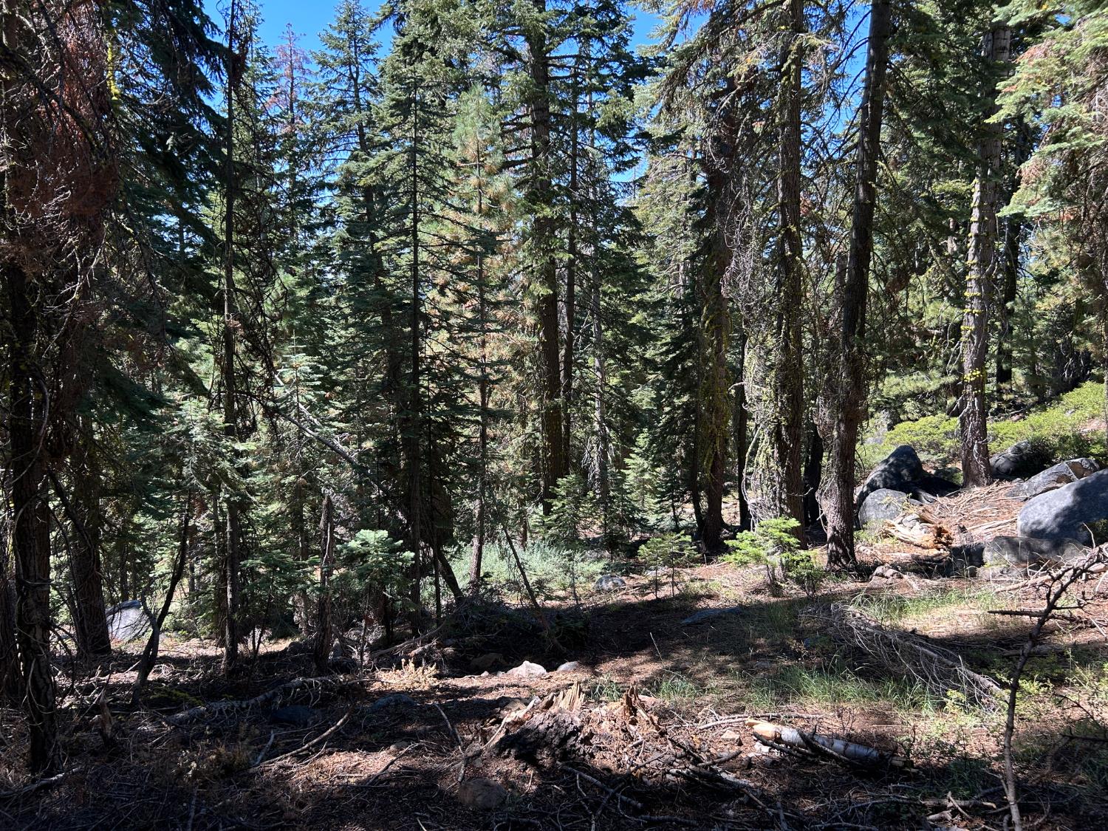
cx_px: 554
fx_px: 832
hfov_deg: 67.3
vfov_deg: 53.1
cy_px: 416
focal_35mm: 26
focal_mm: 5.7
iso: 50
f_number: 1.5
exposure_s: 1/506
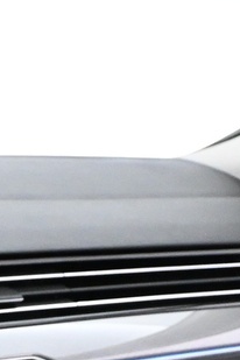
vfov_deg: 12.9
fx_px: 1533
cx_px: -464
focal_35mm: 153
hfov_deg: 7.8
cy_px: 470
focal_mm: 19.5
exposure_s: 1/50
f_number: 3.8
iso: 4000
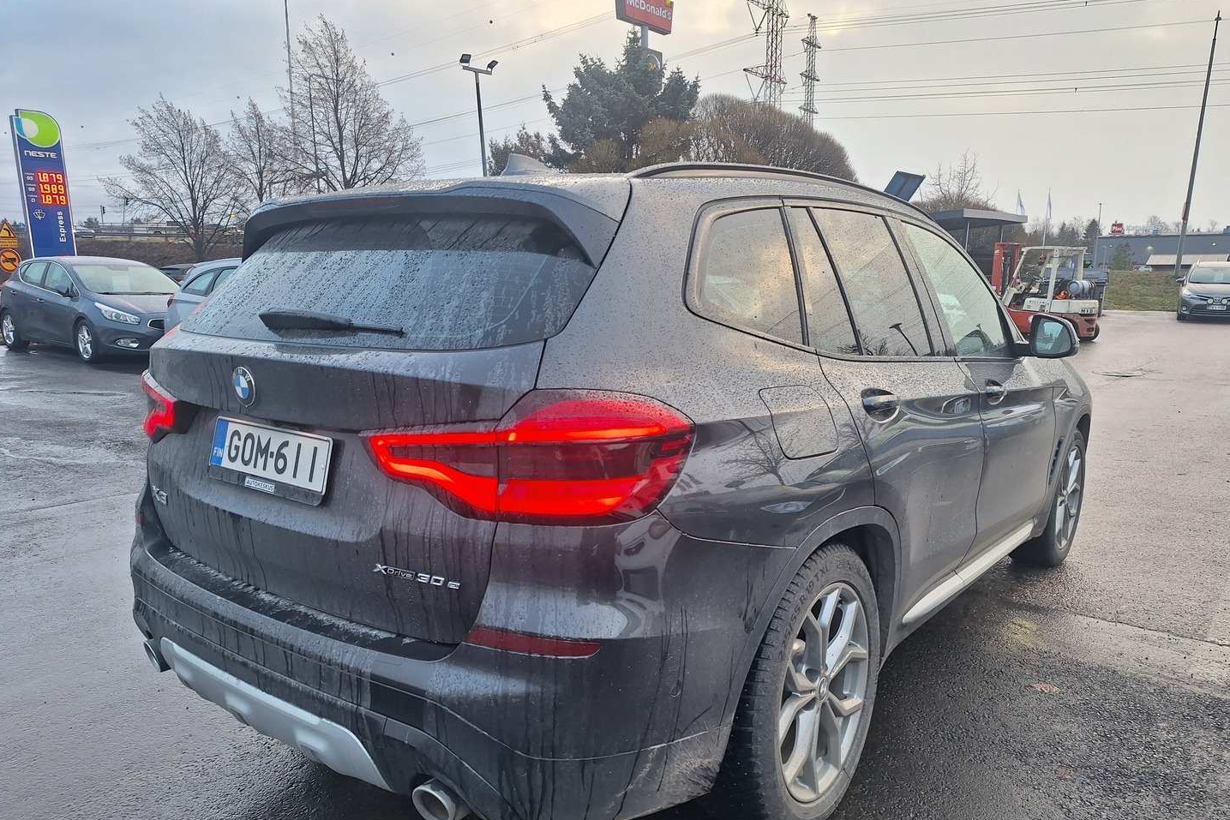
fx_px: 820
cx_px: 614
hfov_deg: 73.7
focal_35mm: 24
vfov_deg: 53.1
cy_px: 437
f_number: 1.8
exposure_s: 1/180
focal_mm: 5.54
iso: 40
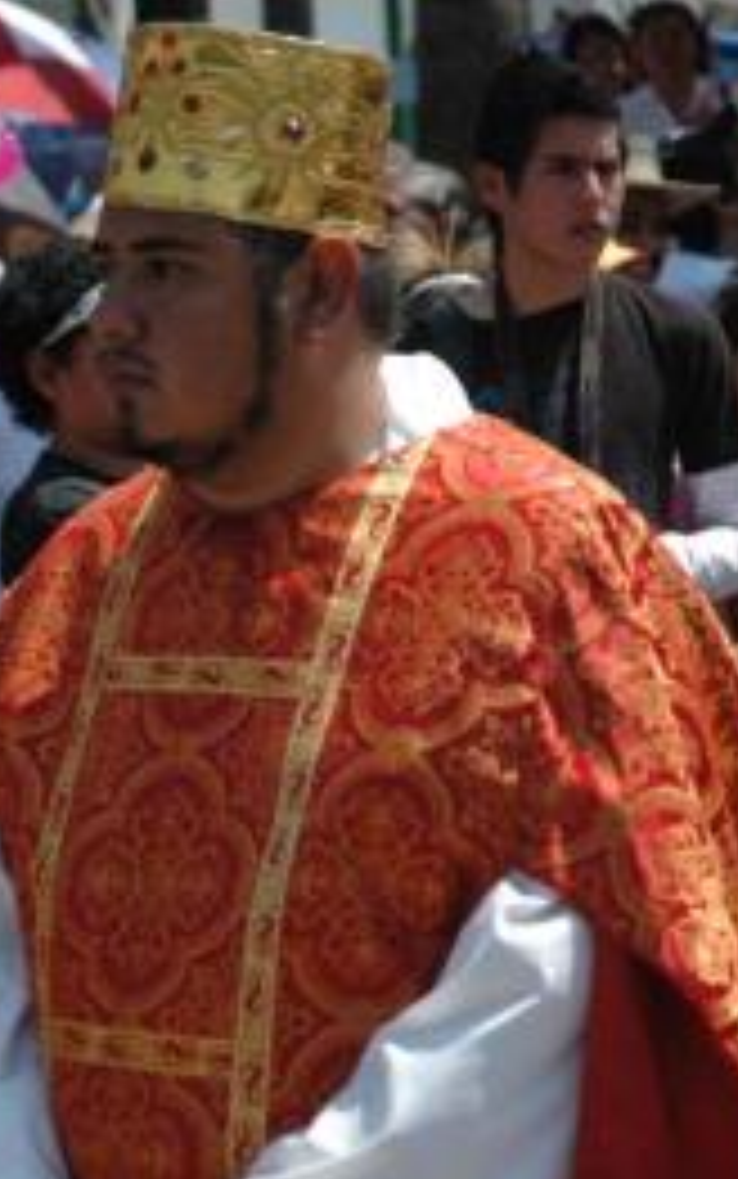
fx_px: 5240
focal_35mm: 163
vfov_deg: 12.8
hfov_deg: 8.0
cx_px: 180
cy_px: 594
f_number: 4.5
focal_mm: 70
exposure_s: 1/8000
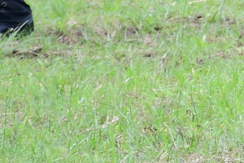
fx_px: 6617
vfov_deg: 1.4
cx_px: 834
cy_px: -276
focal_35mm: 976
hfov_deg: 2.1
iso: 200
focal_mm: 90
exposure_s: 1/200
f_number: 5.6
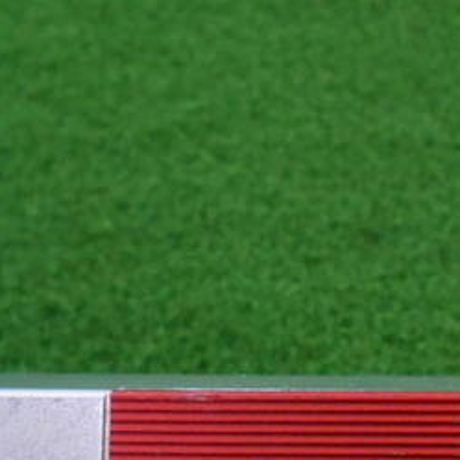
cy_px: 334
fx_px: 887
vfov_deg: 28.7
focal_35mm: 59
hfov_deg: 28.7
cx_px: 334
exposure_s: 1/200
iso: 800
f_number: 3.2
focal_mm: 4.6
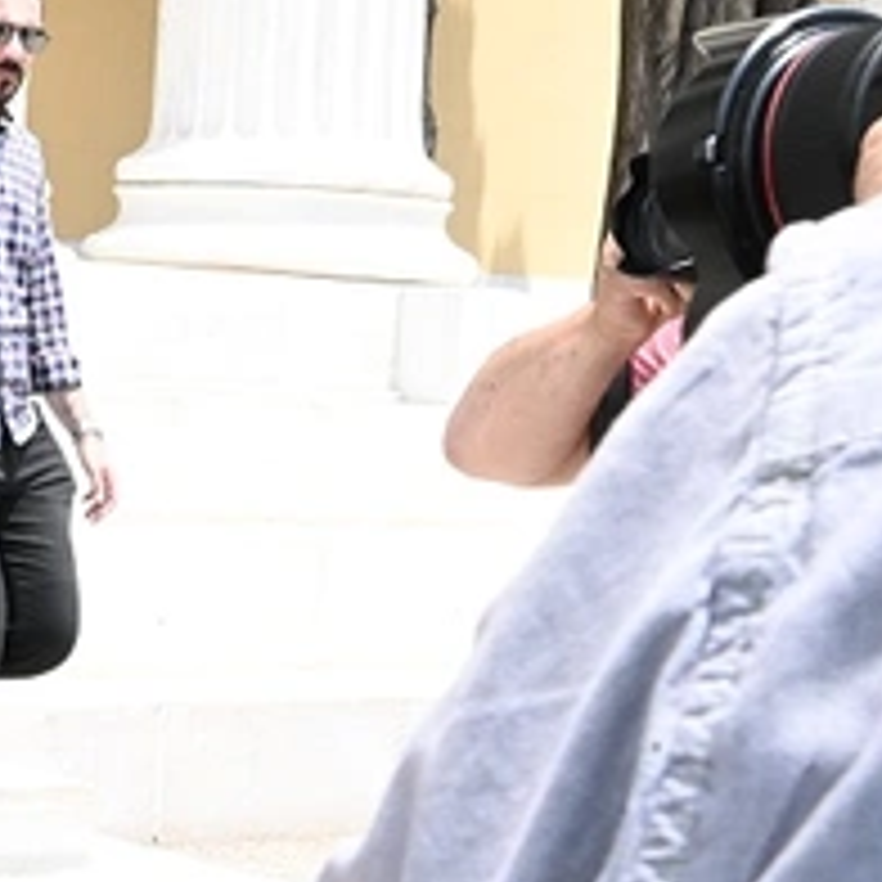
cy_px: 178
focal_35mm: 107
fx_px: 3084
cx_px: -184
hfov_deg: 15.7
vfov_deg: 16.2
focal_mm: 38
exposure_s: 1/800
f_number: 22
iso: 6400
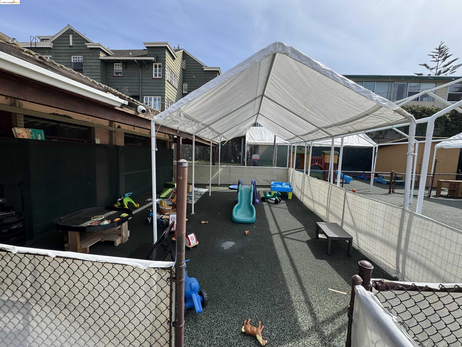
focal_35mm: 14
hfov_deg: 102.1
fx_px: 187
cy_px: 174
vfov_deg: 85.7
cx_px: 231
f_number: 2.2
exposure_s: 1/771
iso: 50
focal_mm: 2.22
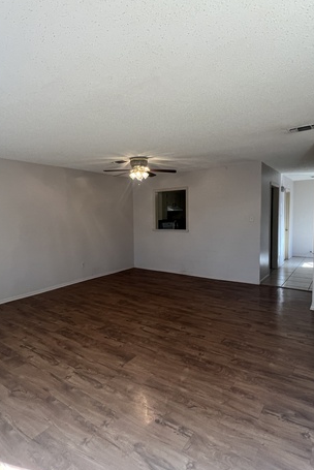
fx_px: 248
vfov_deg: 86.9
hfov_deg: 64.5
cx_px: 142
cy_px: 234
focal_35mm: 19
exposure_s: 1/99
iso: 160
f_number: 1.8
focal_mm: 1.57
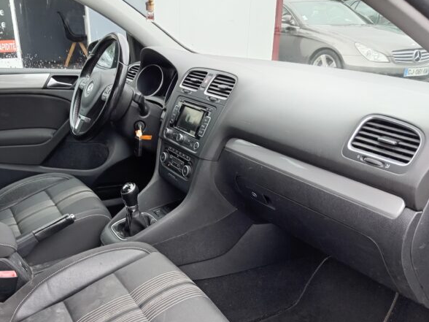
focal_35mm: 34
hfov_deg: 53.4
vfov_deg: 41.2
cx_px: 163
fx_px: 421
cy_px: 215
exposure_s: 1/50
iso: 131
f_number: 1.8
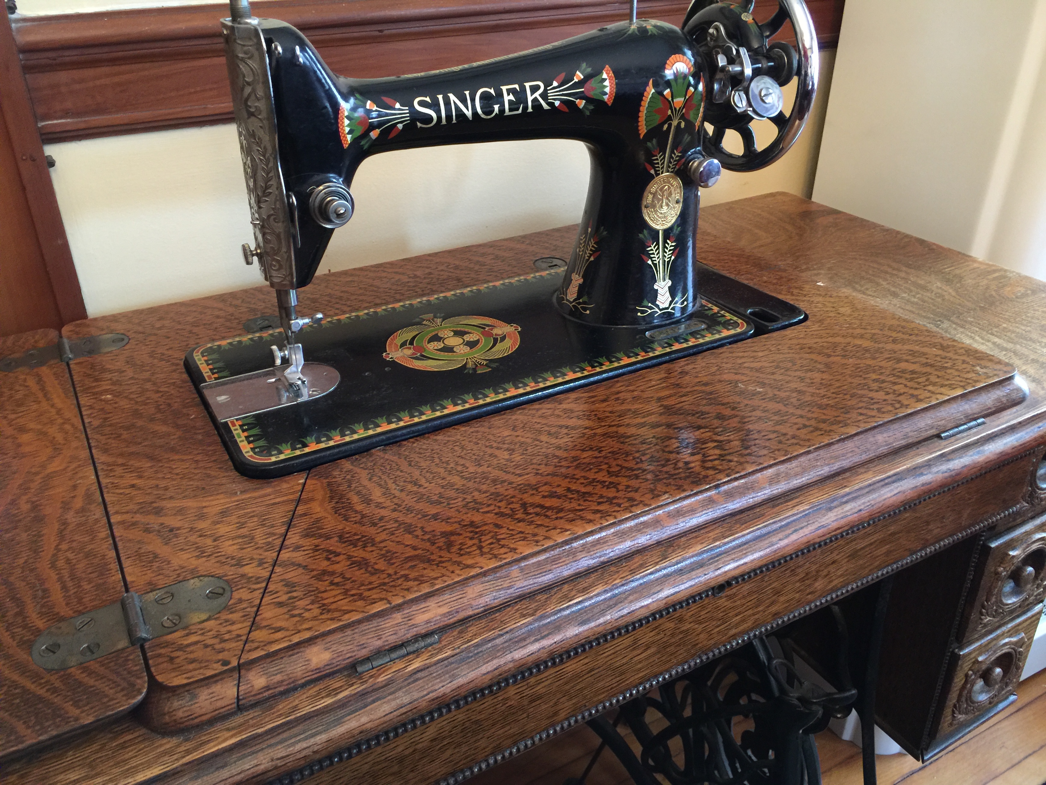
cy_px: 392
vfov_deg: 48.2
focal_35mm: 29
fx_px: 876
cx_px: 523
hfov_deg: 61.7
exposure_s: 1/4
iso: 64
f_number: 2.2
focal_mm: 4.15
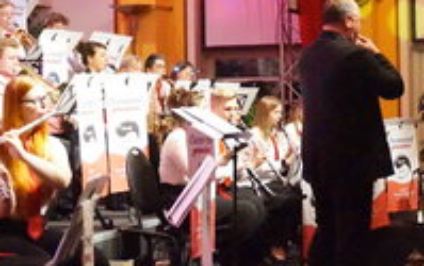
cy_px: 55
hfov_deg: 22.0
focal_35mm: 92
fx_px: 1065
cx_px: 377
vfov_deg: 14.2
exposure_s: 1/200
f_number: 5
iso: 16000
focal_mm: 30
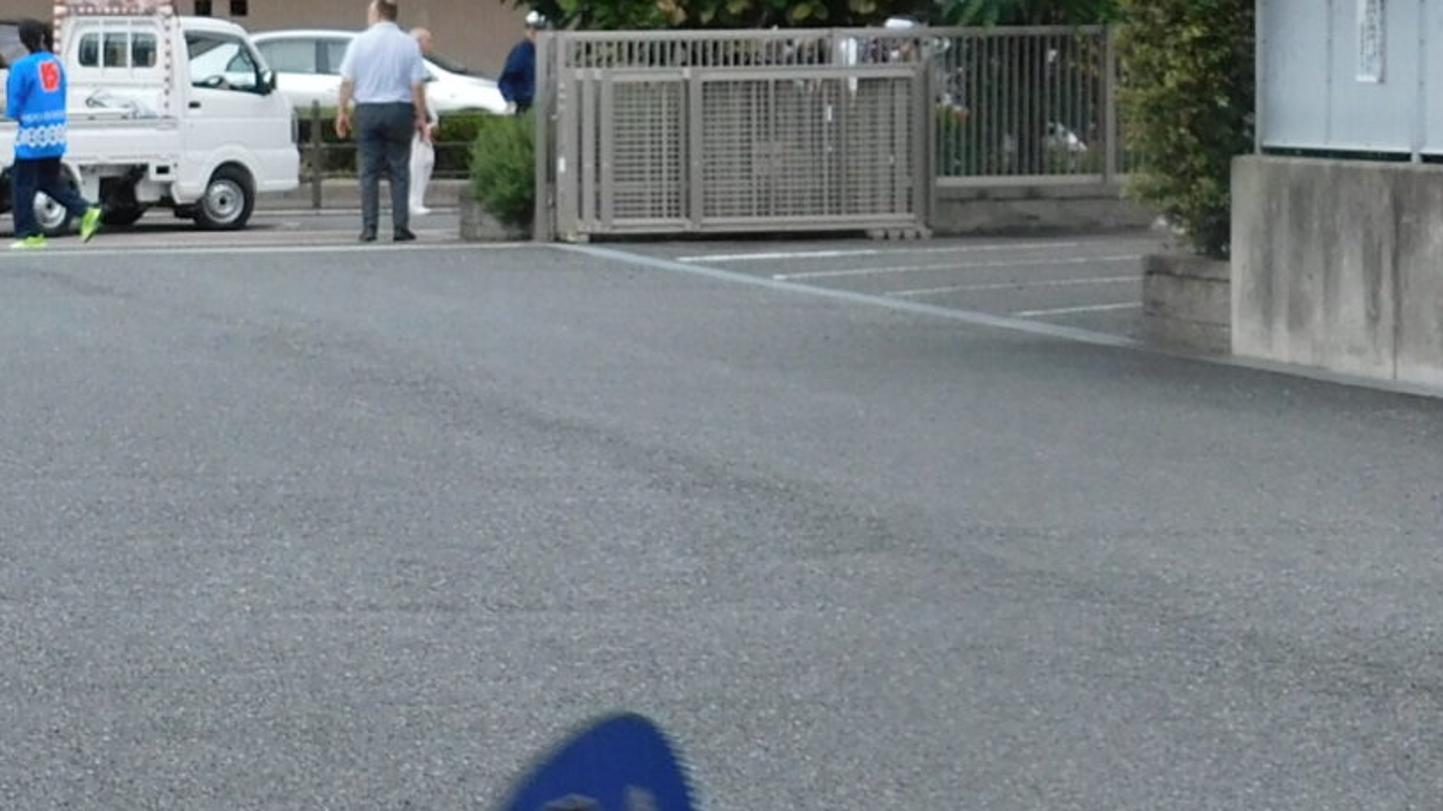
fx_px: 5891
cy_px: 521
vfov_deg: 7.9
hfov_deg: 13.7
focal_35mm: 154
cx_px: -142
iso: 125
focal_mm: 8
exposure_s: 1/200
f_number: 3.7
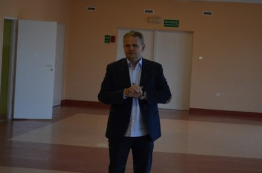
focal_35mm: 114
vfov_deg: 12.0
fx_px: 826
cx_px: 139
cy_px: 64
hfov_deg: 18.0
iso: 800
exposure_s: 1/40
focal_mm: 55
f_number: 5.6
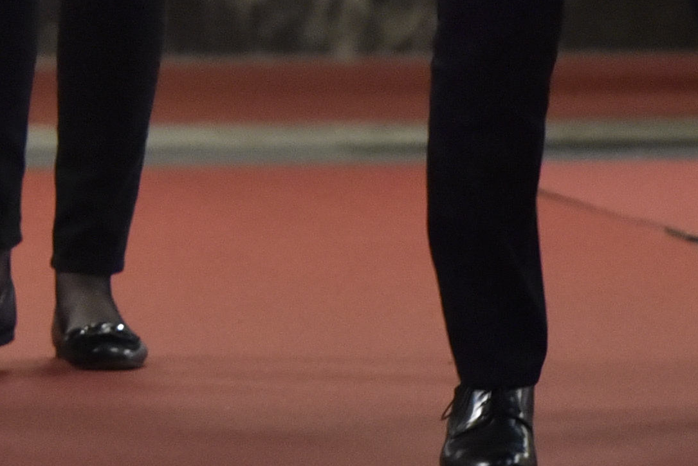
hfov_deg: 2.1
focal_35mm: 998
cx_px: -114
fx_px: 19354
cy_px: -398
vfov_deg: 1.4
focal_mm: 180
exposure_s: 1/160
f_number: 2.8
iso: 2500
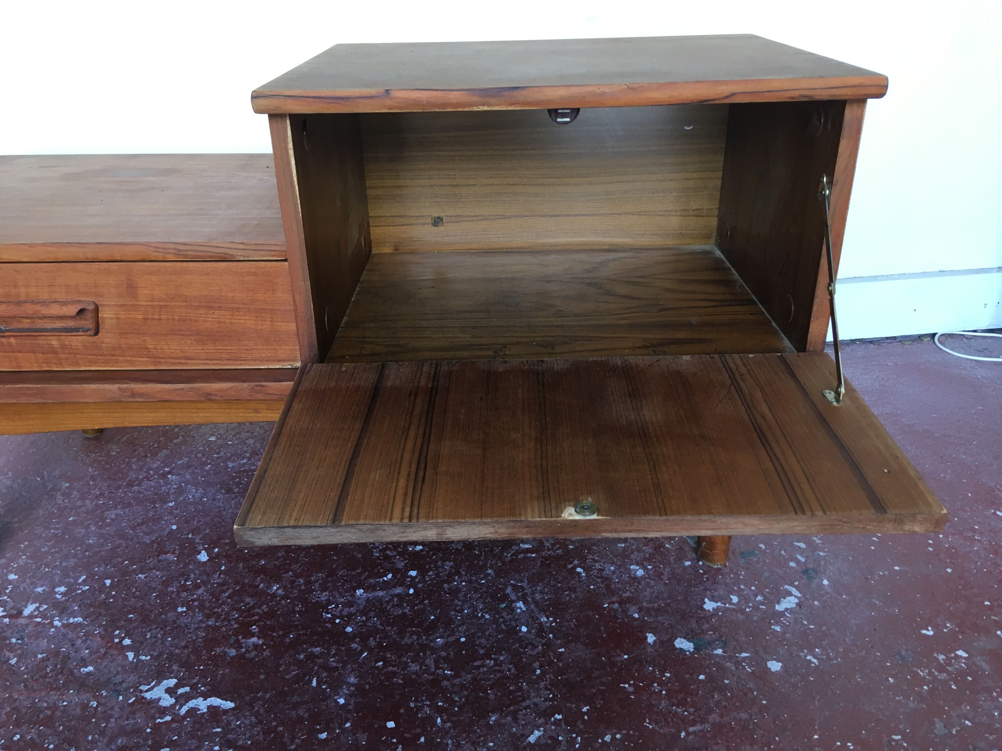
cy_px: 376
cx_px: 501
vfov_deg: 48.2
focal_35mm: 29
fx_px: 839
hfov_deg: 61.7
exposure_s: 1/33
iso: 50
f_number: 2.2
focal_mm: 4.15
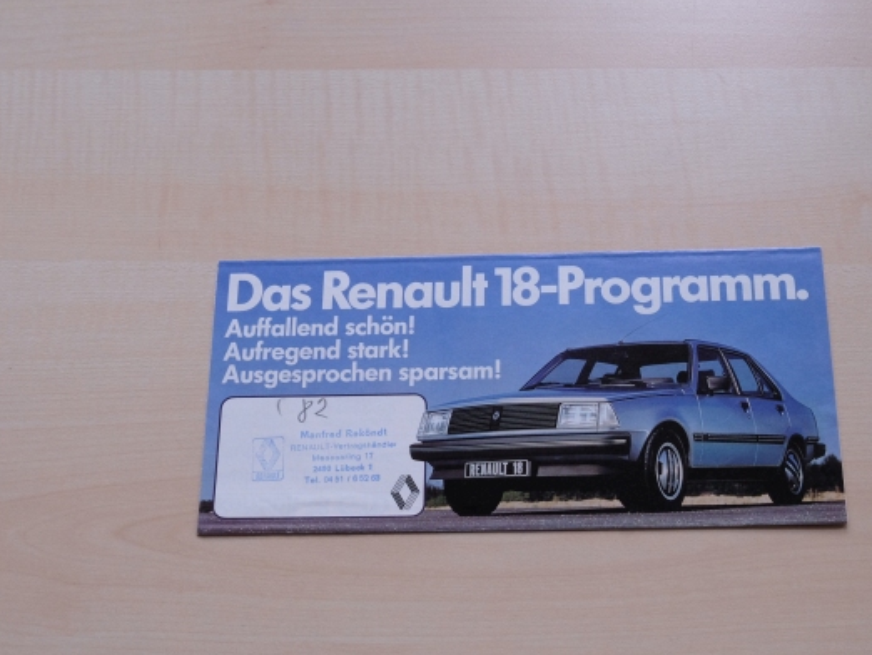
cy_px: 397
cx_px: 513
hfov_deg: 36.1
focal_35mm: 53
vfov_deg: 27.5
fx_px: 1336
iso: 800
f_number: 14
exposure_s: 1/6.5
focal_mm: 26.5
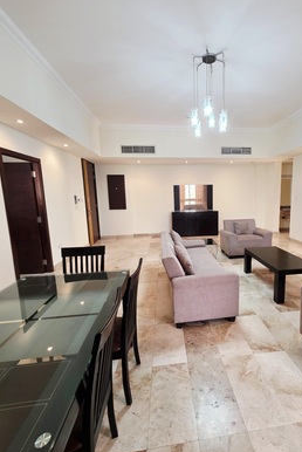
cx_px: 191
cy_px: 227
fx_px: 201
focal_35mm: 16
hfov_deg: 72.4
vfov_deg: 96.7
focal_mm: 2.2
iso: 160
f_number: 1.9
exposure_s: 1/50.3
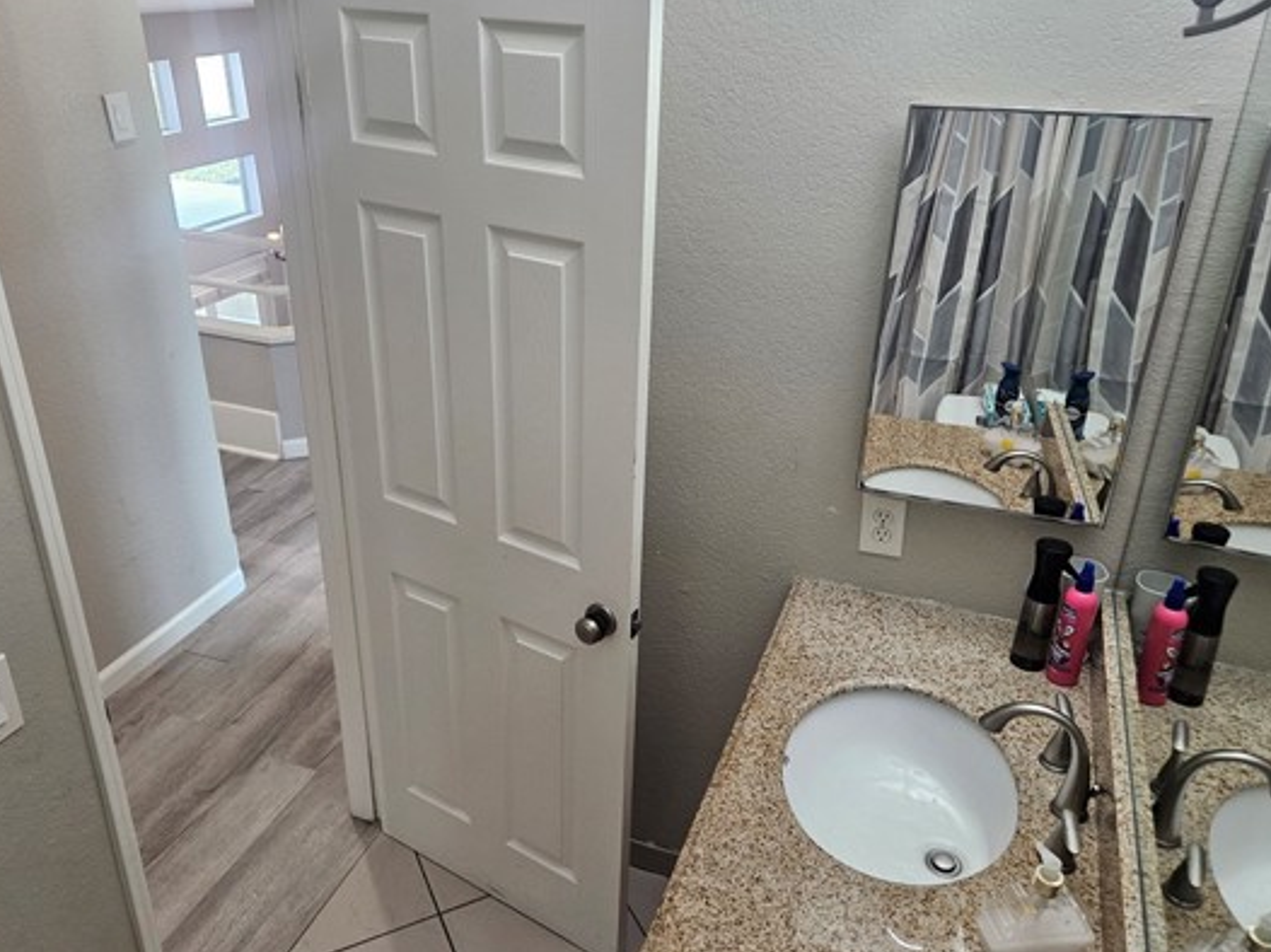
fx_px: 1028
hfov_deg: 63.5
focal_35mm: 28
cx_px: 623
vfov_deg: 49.7
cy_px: 440
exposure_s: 1/120
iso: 250
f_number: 1.8
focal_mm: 5.4
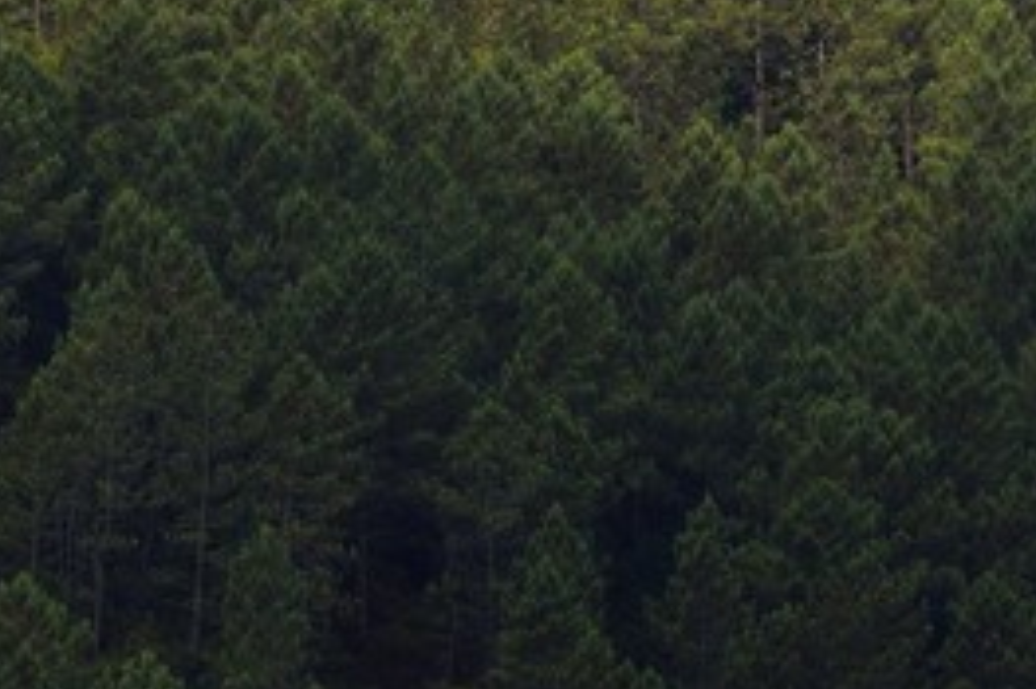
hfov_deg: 2.8
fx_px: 20965
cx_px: -1922
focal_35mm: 729
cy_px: -579
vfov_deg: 1.9
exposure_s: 1/250
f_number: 14
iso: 250
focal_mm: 120
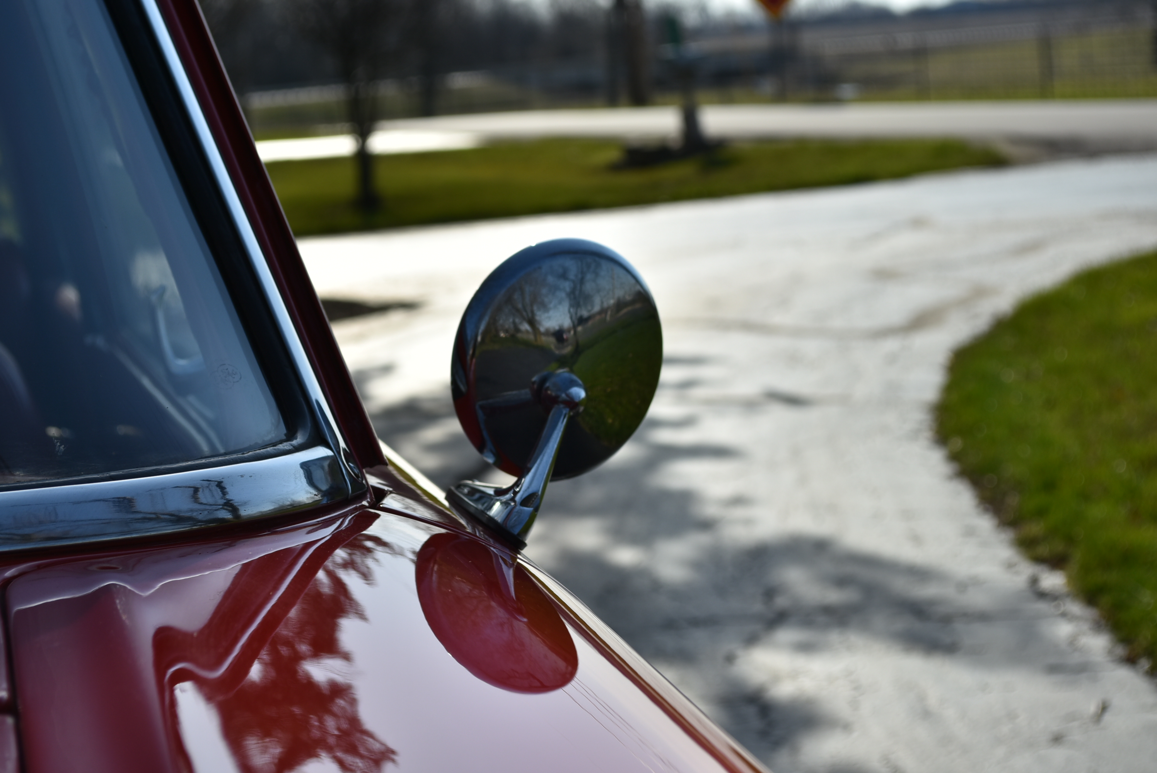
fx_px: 2653
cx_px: 578
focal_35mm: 82
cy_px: 386
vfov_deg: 16.6
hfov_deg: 24.6
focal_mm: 55
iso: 100
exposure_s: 1/500
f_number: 8
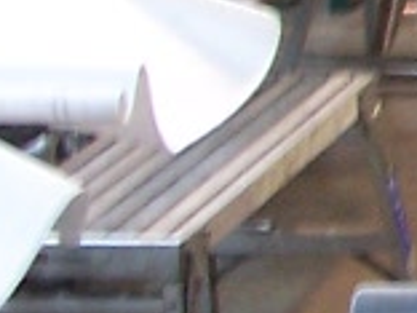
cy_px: -3
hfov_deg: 6.6
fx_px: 3253
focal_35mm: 270
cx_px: 1310
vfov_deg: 5.5
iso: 140
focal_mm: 6
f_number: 2.8
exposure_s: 1/8
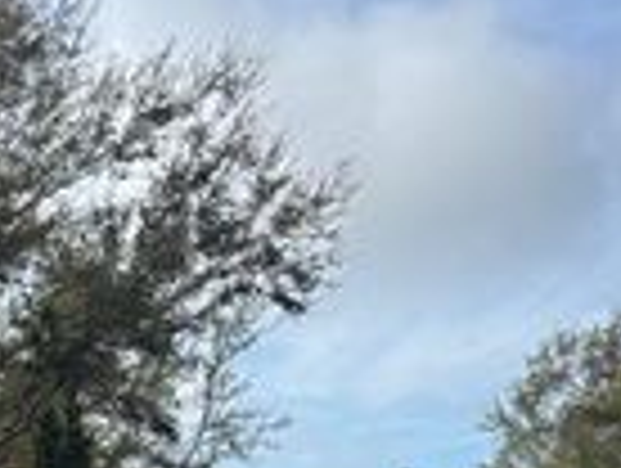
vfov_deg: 14.6
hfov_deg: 18.5
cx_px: -297
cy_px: 722
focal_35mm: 94
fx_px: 1689
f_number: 1.6
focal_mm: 5.96
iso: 50
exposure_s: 1/3205
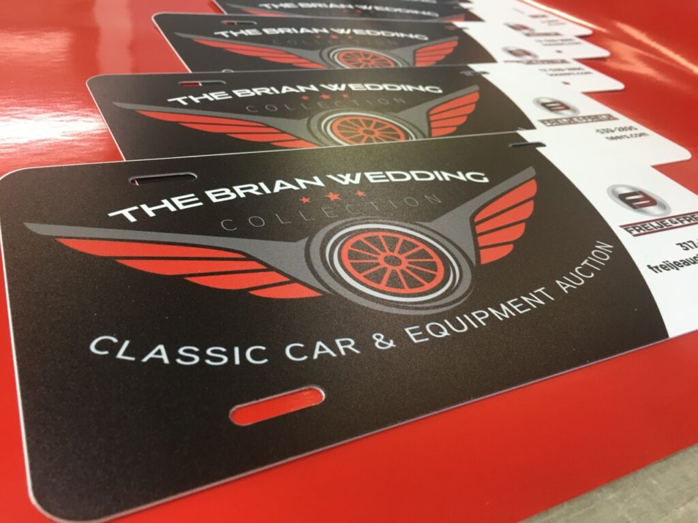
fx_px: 585
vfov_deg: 48.2
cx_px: 349
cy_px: 262
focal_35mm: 29
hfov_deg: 61.7
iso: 40
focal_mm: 4.15
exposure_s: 1/30
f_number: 2.2
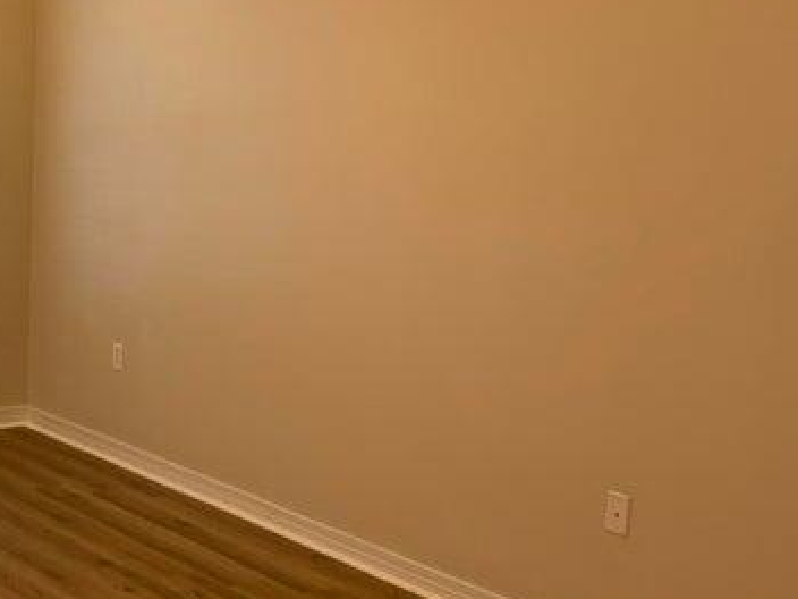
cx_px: 8
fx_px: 1452
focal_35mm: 63
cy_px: 300
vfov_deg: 23.3
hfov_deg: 28.9
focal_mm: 4.25
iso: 64
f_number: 1.8
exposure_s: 1/60
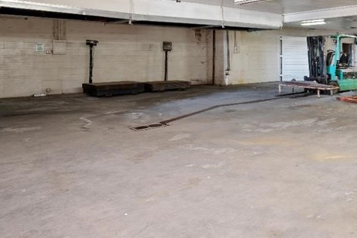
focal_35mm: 31
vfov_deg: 41.3
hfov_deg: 48.3
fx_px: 307
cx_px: 366
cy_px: 64
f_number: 9
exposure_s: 3
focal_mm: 14
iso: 250
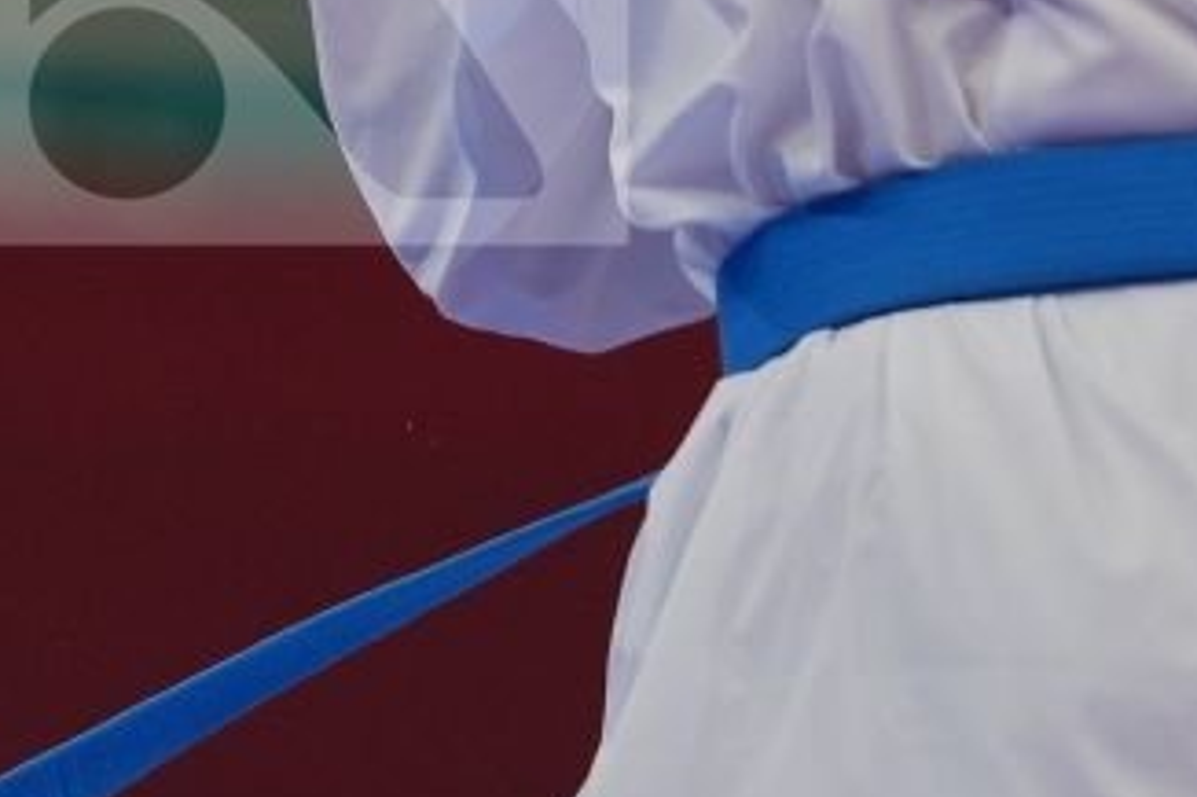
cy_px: -88
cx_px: 1531
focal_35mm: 1105
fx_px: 36721
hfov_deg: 1.9
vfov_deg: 1.2
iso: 400
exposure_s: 1/1000
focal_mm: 200
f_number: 2.8
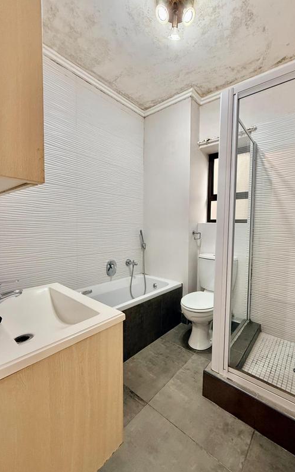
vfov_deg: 101.4
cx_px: 176
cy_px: 237
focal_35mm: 15
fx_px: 193
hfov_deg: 74.1
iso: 320
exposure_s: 1/100
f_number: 2.2
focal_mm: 2.22
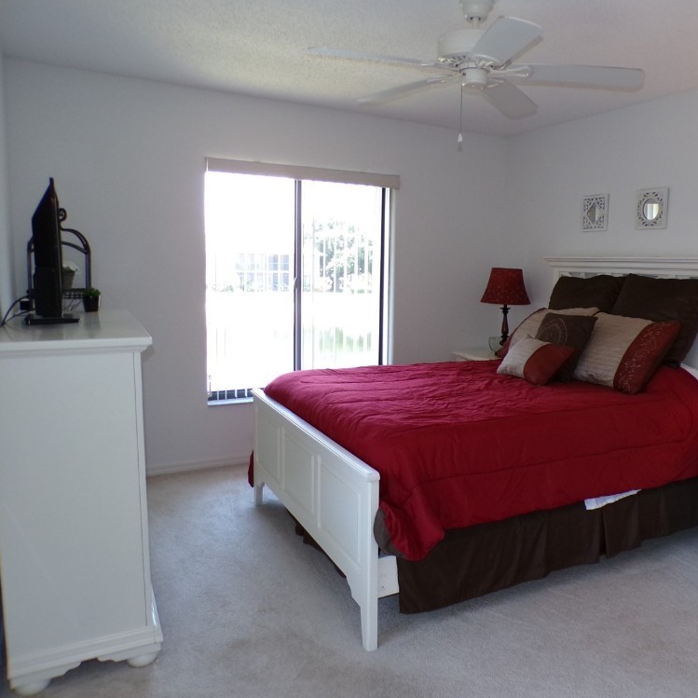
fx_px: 662
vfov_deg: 55.6
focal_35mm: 29
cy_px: 341
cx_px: 463
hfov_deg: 54.5
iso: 200
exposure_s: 1/80
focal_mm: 4.3
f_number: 3
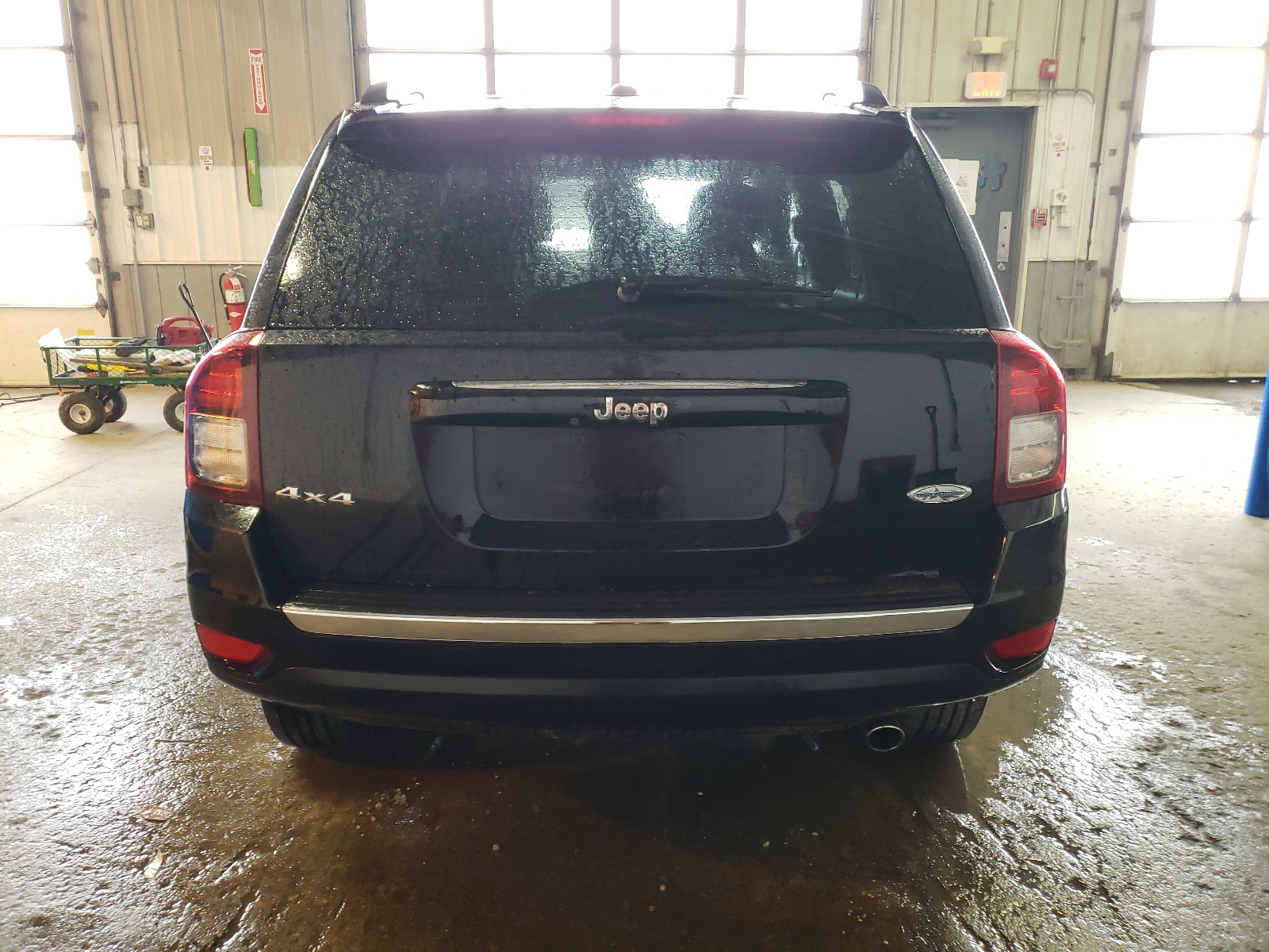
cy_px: 476
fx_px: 953
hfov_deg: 67.3
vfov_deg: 53.1
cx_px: 634
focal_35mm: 26
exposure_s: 1/30
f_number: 1.5
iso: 249
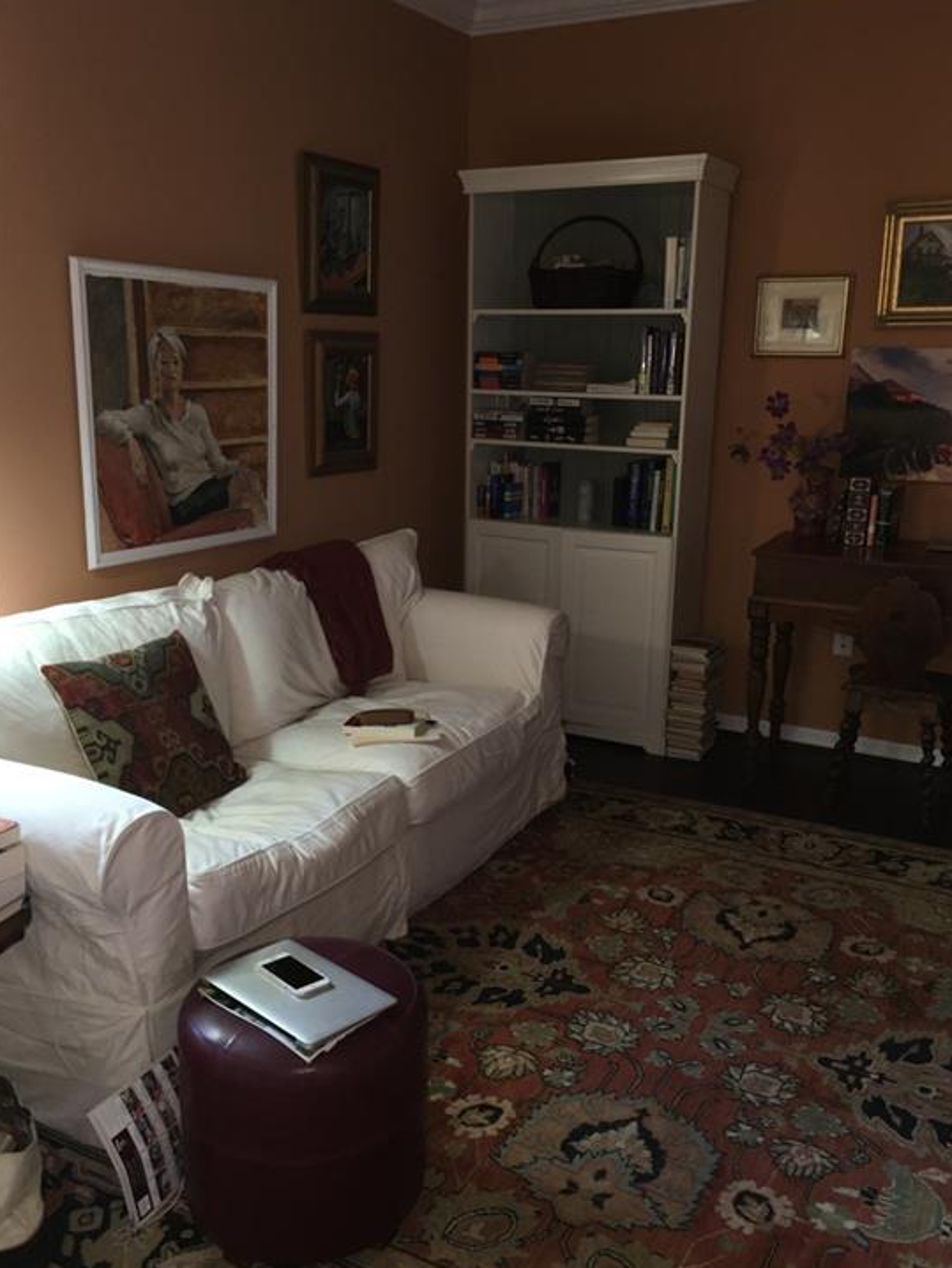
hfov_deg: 45.5
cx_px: 473
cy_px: 664
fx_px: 1136
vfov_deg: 58.3
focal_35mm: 31
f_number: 2.2
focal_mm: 4.15
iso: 50
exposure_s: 1/17
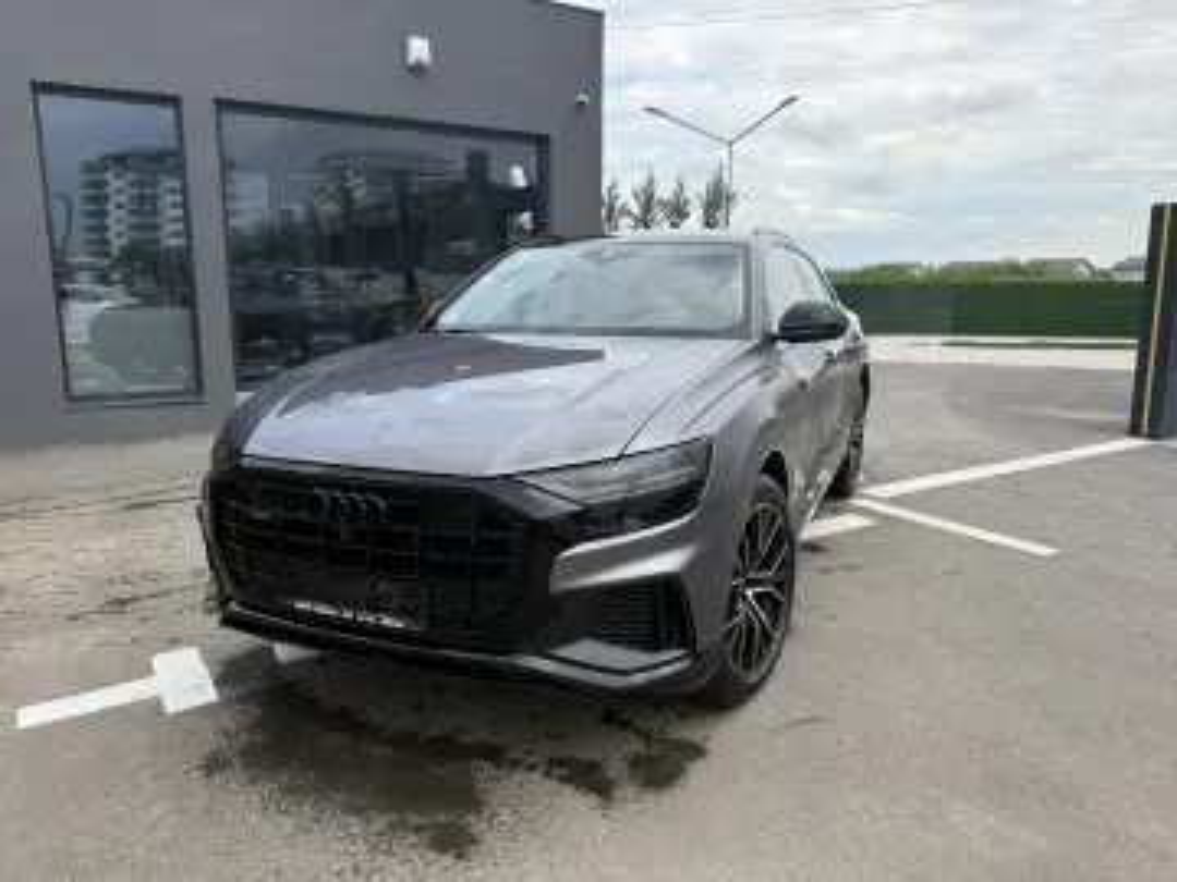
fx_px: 816
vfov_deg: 56.8
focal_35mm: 24
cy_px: 441
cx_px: 588
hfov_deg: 71.6
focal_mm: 6.76
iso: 100
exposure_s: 1/1230
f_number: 1.78
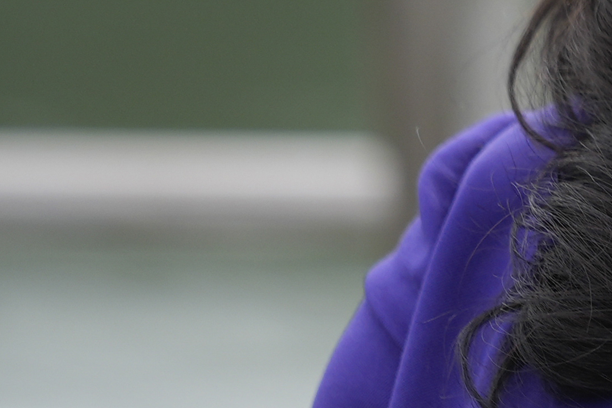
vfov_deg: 1.3
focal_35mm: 1048
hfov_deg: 2.0
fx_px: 17813
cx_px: 1006
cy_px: -225
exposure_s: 1/2000
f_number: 2.8
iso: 250
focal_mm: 200
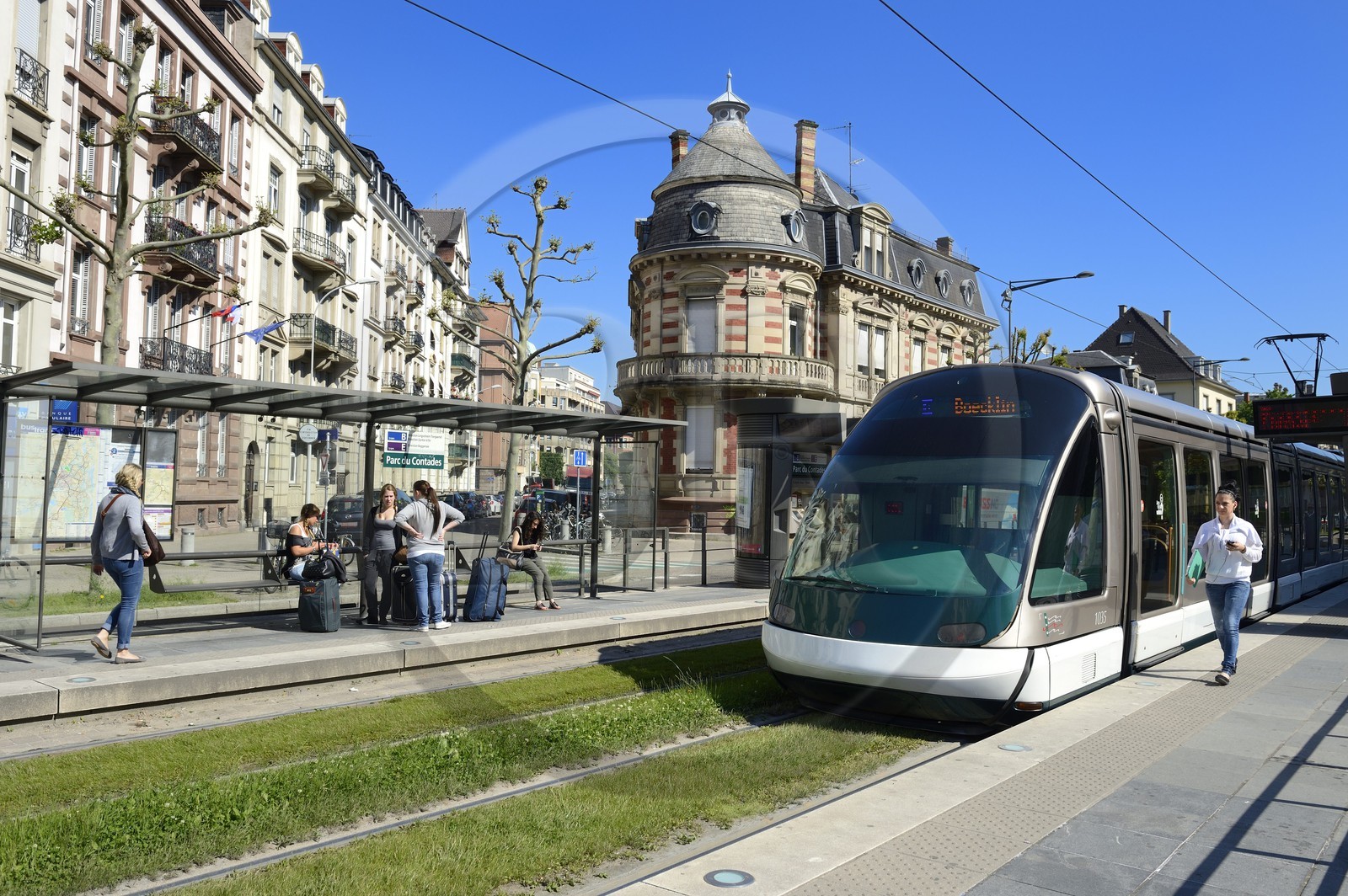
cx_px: 674
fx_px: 1048
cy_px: 448
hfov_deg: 65.5
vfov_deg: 46.3
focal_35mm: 28
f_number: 8
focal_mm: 28
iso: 200
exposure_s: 1/400
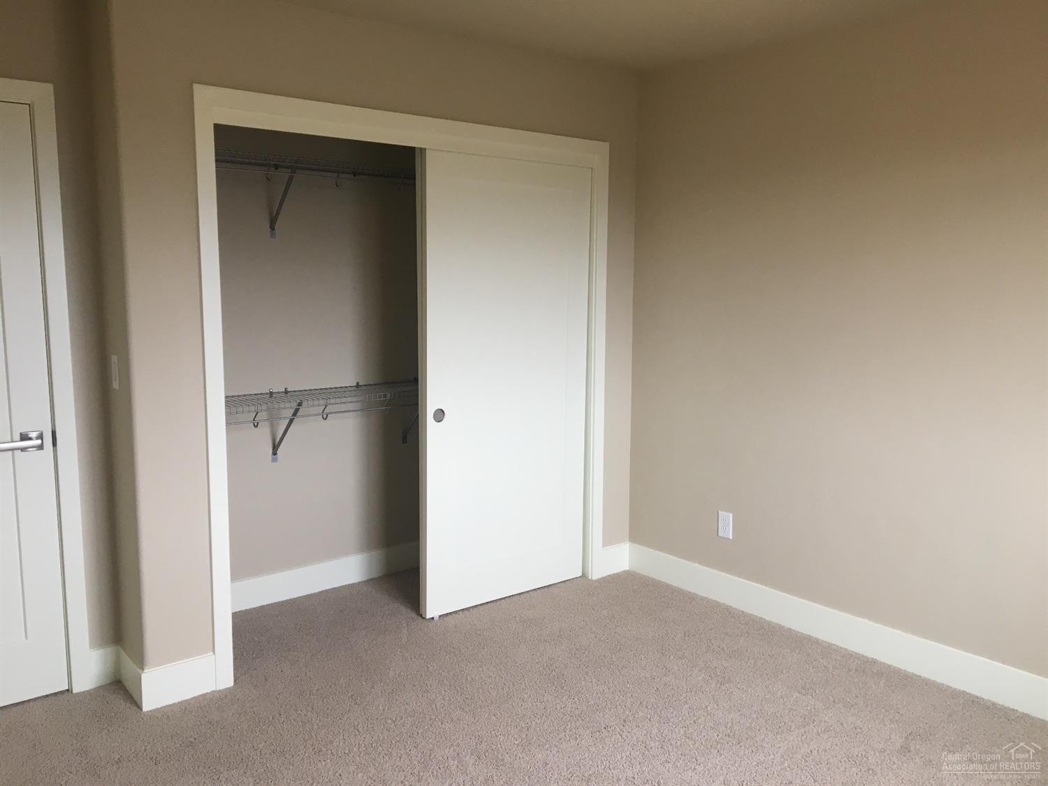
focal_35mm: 29
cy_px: 393
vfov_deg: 48.2
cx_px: 524
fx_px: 878
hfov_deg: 61.7
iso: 25
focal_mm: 4.15
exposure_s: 1/30
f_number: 2.2
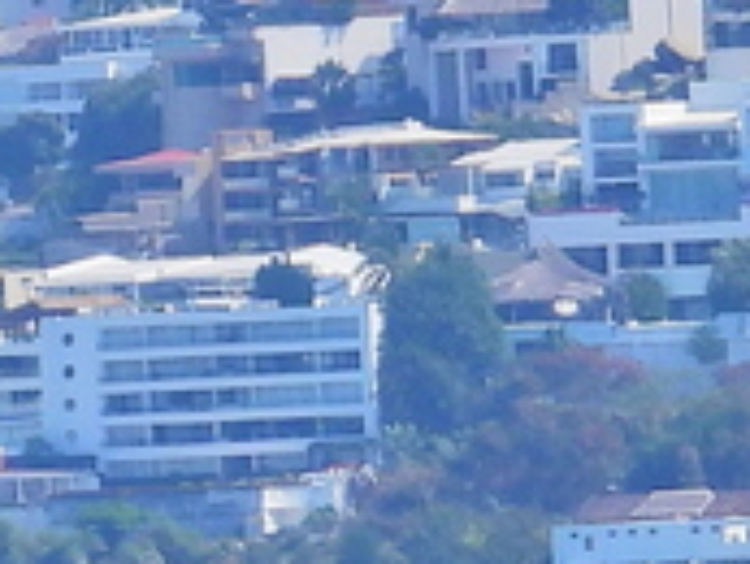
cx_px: -2016
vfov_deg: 0.6
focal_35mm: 2367
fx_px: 51320
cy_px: -312
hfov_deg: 0.8
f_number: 5
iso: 100
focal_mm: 57.1
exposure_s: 1/800
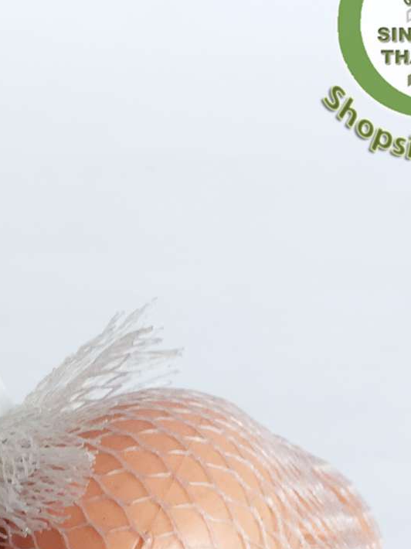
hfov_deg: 18.1
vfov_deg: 22.6
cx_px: 39
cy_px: 645
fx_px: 1267
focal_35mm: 80
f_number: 2.2
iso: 50
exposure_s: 1/100
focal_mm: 4.15
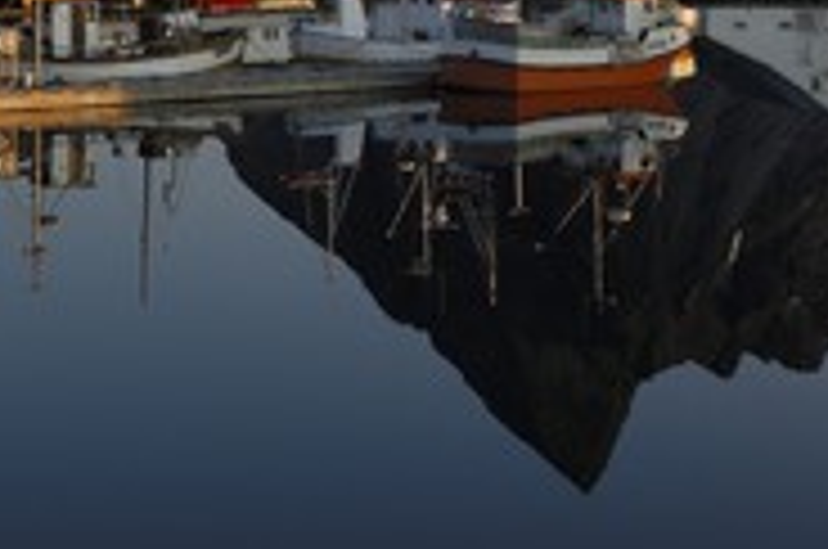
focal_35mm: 96
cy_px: -63
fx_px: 2204
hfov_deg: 20.8
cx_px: 79
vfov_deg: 13.9
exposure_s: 1/60
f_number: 9.5
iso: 100
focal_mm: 28
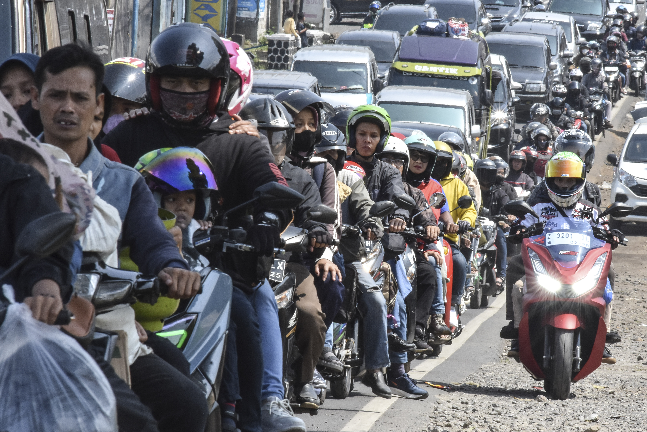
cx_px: 324
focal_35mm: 300
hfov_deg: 6.9
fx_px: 5391
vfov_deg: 4.6
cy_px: 216
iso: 800
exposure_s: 1/160
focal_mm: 200
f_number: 22
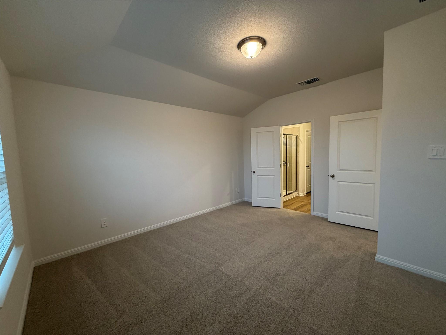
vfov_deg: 85.7
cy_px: 168
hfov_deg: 102.1
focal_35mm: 14
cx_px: 223
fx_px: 180
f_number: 2.2
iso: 200
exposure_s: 1/60
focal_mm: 2.22
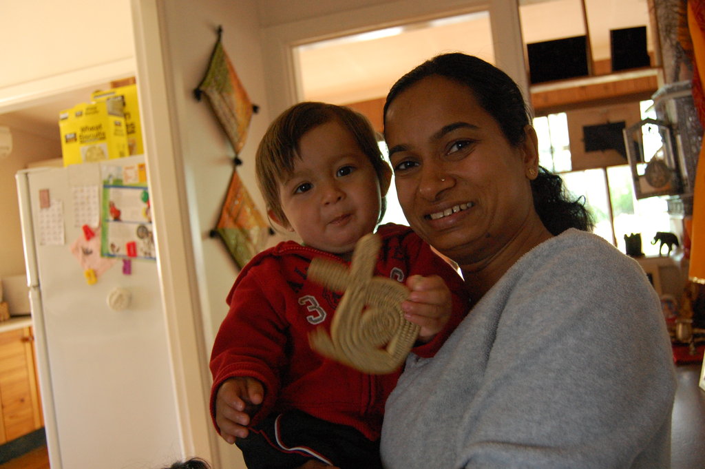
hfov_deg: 55.1
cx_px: 352
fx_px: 675
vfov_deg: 38.3
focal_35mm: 34
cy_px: 234
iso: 1600
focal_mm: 23
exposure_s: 1/60
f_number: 4
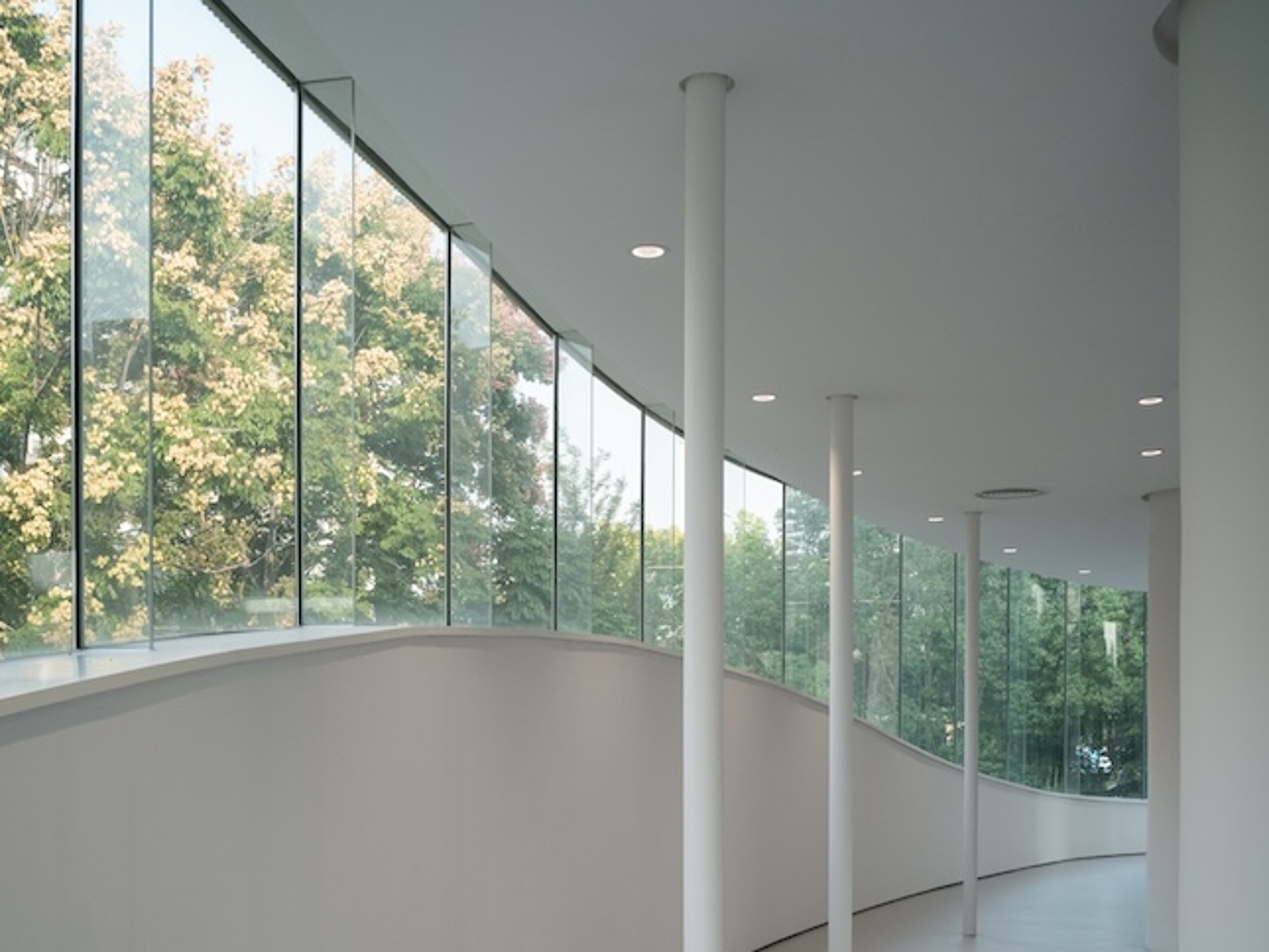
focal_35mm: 64
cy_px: 675
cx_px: 586
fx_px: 2347
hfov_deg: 30.2
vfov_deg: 22.8
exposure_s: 1/125
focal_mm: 35
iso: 400
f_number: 8
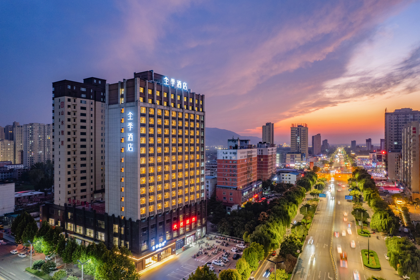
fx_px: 257
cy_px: 140
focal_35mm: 22
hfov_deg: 78.6
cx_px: 210
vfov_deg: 57.2
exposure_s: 1/2
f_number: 2.8
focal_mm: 8.38
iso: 100
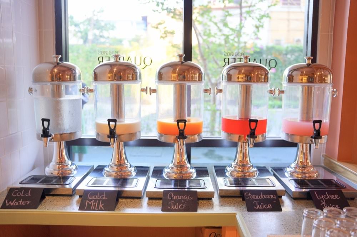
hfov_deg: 60.1
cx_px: 178
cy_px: 118
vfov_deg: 42.2
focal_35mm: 31
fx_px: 308
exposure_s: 1/40
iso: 100
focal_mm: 31.1
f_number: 2.8
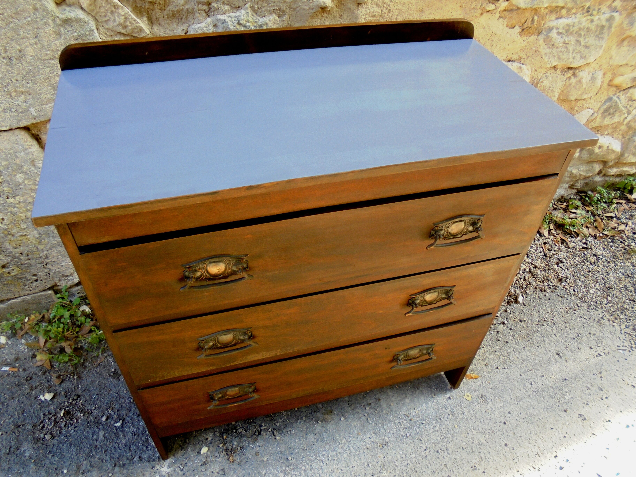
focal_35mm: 26
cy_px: 238
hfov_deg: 67.3
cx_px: 318
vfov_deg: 53.1
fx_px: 478
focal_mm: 4.6
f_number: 3.5
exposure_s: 1/40
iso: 100
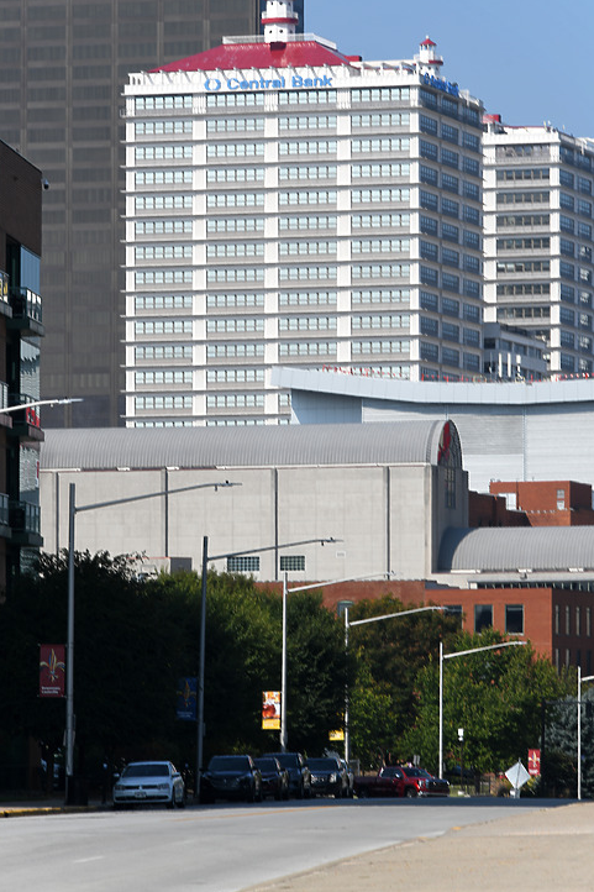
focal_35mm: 237
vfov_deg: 8.7
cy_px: 355
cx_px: 288
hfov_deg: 5.8
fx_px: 5868
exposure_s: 1/320
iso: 100
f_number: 9
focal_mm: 190
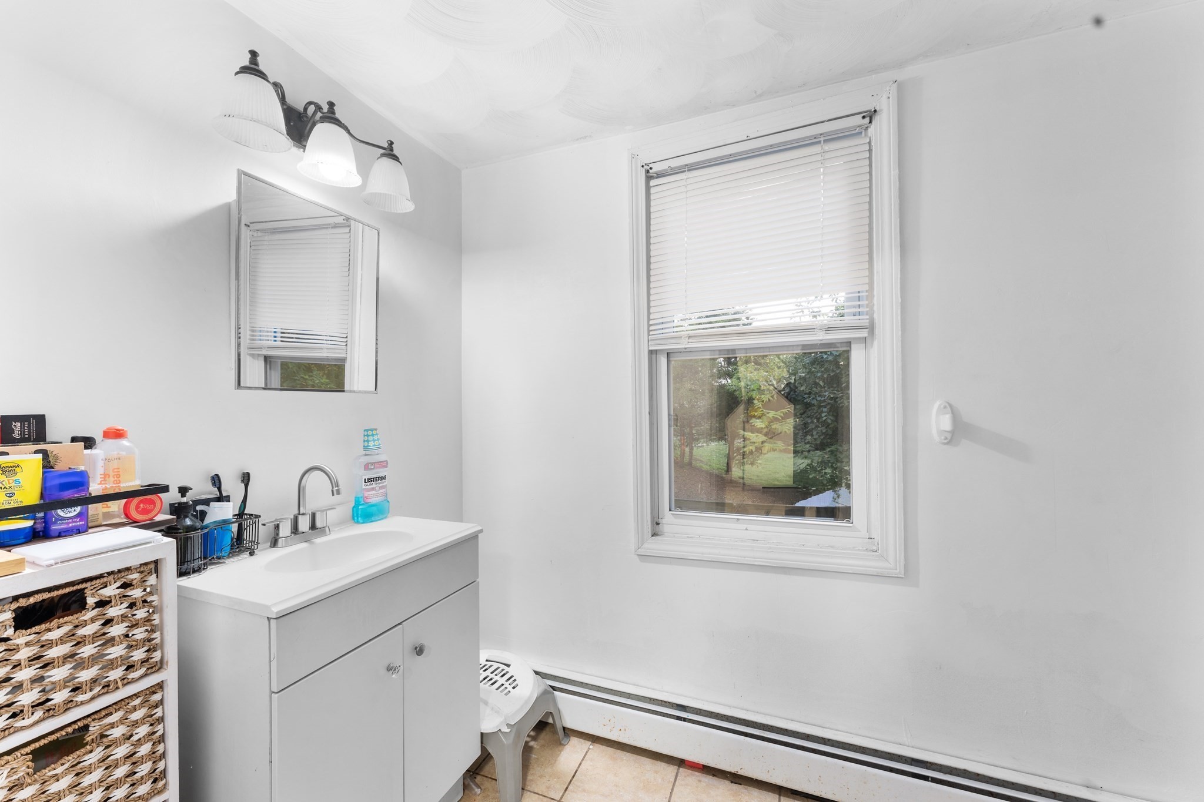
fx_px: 468
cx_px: 602
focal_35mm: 14
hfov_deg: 104.3
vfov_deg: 81.2
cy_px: 401
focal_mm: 14
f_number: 9
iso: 200
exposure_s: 1
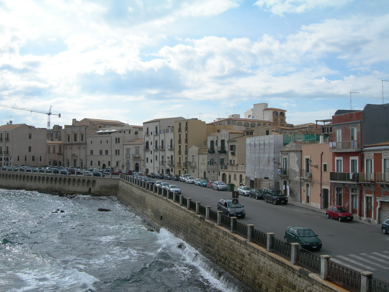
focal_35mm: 38
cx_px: 194
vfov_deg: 37.7
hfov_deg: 49.0
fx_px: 427
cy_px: 146
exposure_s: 1/820
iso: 50
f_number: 4.8
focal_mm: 7.8
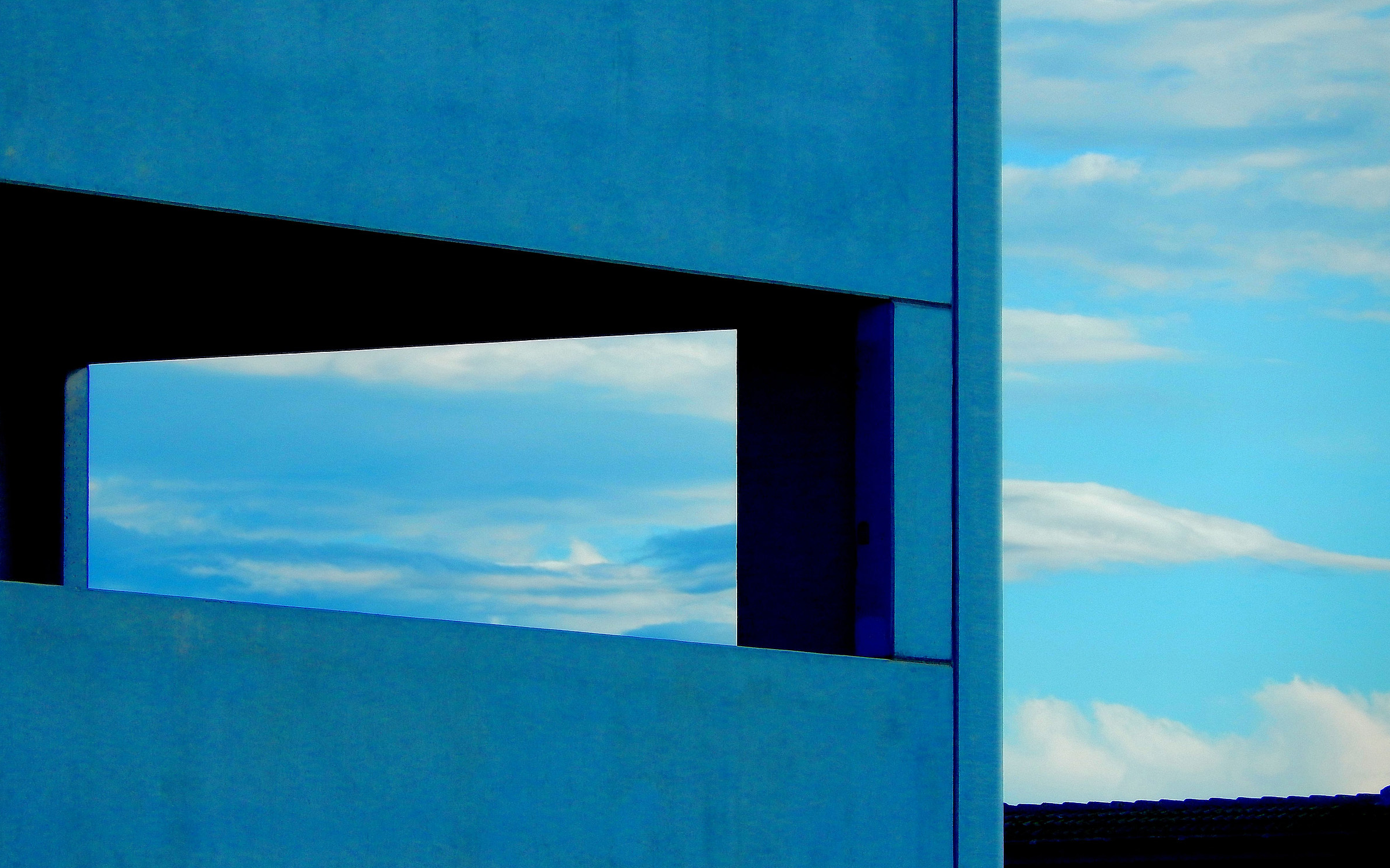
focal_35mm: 353
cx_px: 694
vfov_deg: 3.7
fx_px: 13371
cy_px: 446
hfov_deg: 6.0
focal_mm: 59.5
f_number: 6
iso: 125
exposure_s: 1/500
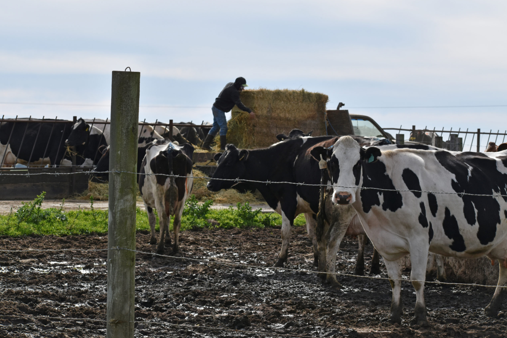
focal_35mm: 106
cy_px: 169
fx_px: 1493
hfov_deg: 19.3
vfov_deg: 12.9
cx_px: 255
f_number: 10
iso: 250
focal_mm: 70
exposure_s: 1/500
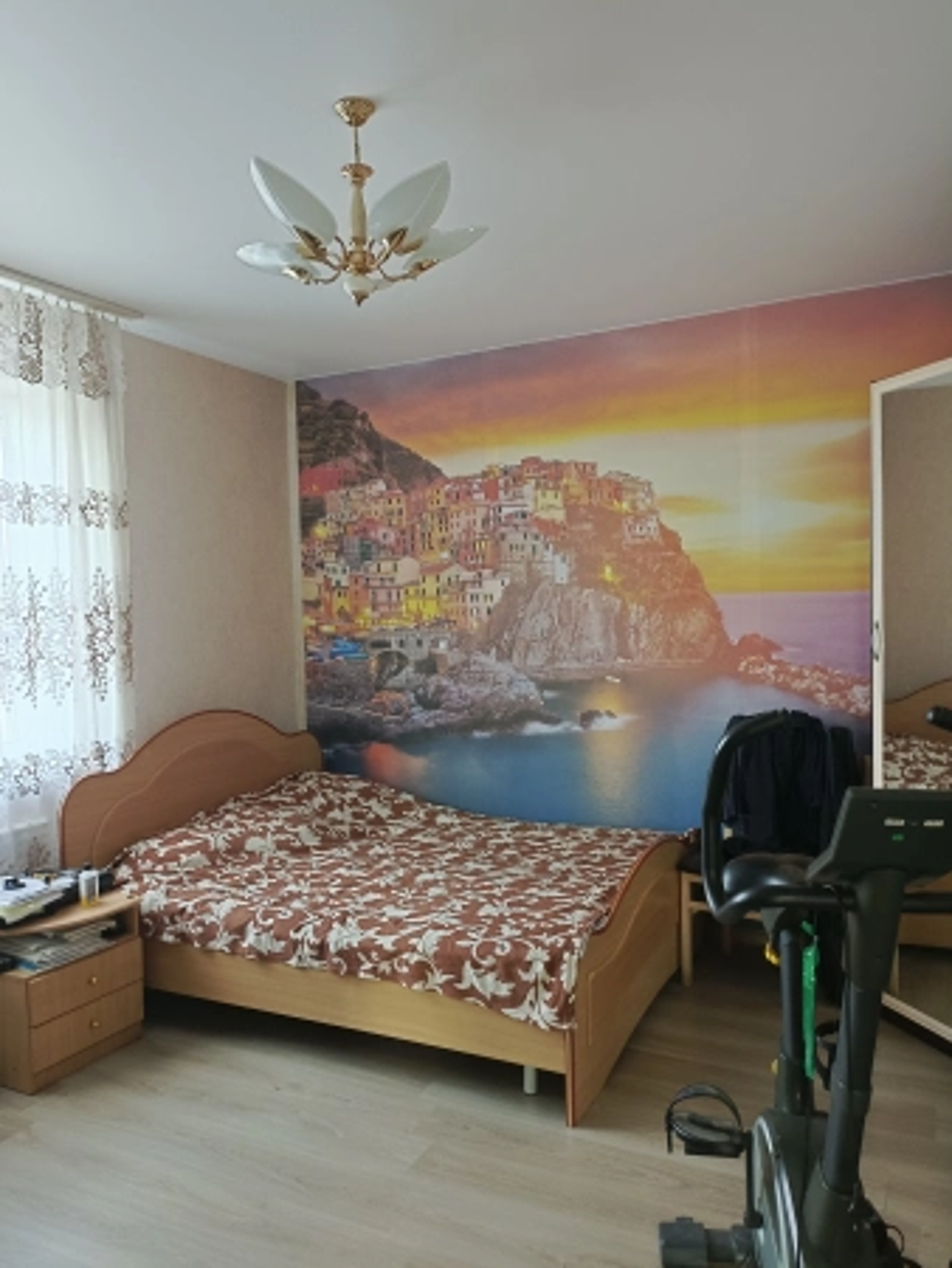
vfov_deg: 67.3
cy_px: 648
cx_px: 469
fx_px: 952
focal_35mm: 26
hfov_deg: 53.1
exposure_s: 1/33.3
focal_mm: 4.74
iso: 1335
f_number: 1.79
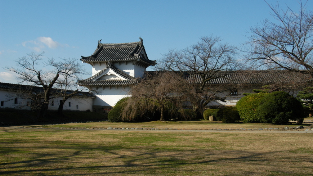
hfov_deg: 40.6
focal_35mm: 51
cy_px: 86
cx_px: 158
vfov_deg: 23.5
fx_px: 423
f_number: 10
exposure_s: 1/350
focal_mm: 32
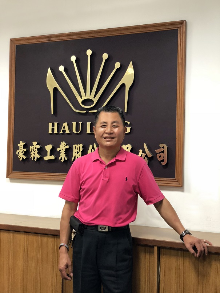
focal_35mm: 52
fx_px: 441
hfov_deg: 28.0
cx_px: 110
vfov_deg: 36.8
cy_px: 146
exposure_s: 1/30
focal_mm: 6
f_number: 2.4
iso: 125
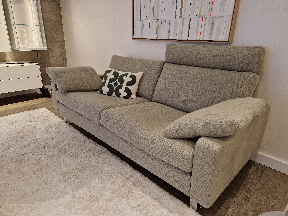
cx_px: 144
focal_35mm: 23
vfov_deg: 58.9
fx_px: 191
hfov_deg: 73.9
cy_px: 108
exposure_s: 1/100
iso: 100
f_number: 1.8
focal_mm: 5.4
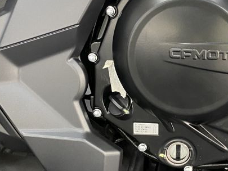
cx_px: 218
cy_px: 72
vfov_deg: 21.6
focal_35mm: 68
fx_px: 448
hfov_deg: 27.2
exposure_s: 1/50
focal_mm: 4.25
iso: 400
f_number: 1.8
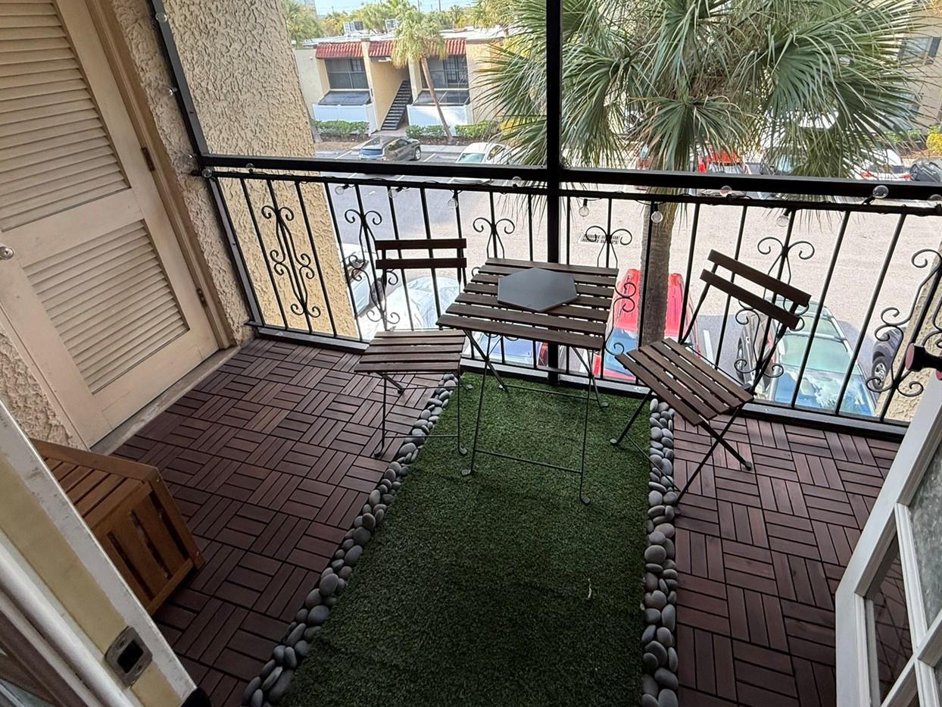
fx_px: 490
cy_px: 255
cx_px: 515
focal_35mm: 18
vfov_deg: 70.2
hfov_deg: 87.5
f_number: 2.2
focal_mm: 2.22
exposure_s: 1/101
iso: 125
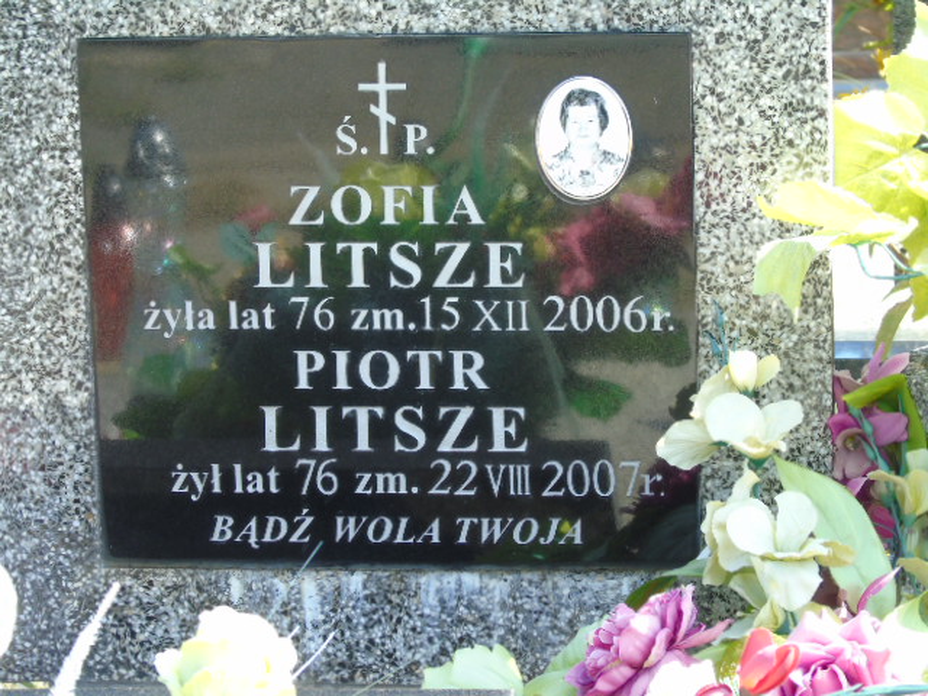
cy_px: 348
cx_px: 464
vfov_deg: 9.2
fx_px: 4343
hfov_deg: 12.2
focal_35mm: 162
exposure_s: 1/125
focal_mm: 29
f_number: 4.9
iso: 160
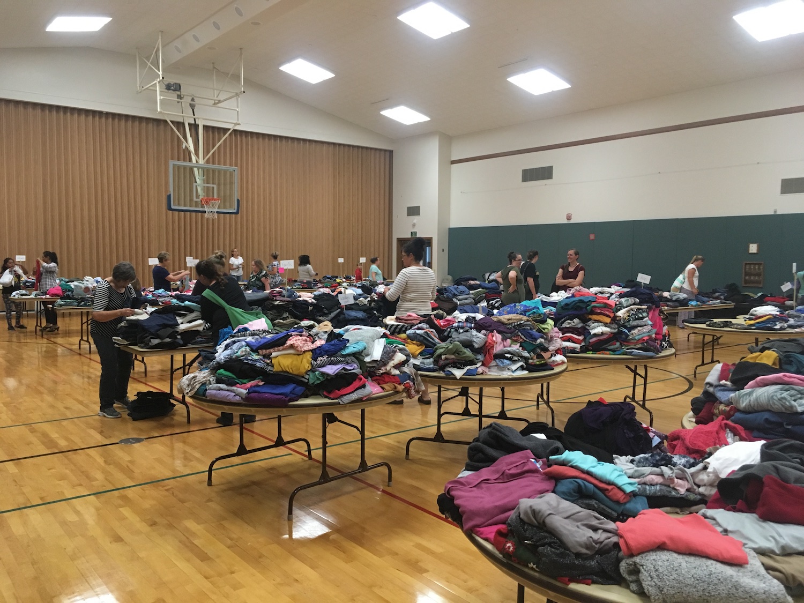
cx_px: 402
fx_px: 674
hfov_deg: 61.7
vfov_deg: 48.2
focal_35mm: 29
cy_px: 302
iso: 125
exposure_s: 1/30
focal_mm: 4.15
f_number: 2.2
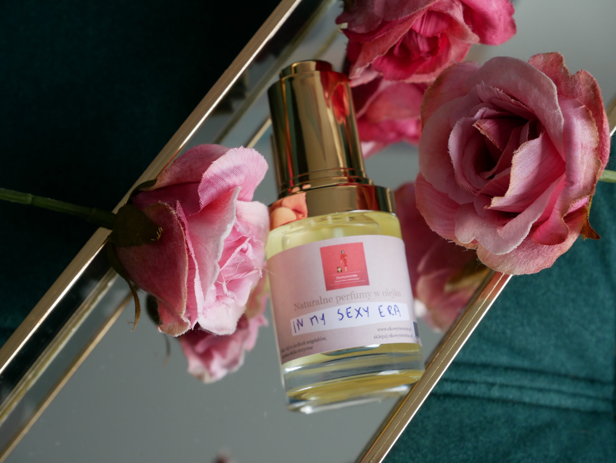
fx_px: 1139
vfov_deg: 22.9
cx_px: 308
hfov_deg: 30.3
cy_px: 232
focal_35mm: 64
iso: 400
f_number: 5.6
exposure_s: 1/80
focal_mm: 32
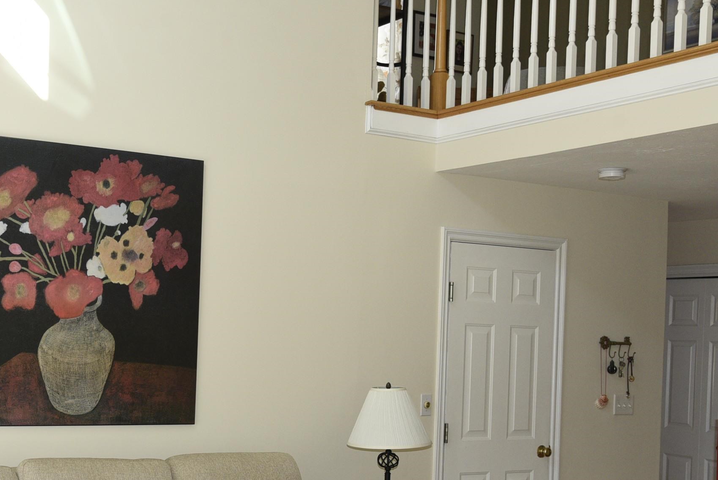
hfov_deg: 35.5
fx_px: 1097
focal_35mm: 55
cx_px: 183
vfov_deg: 24.5
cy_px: 336
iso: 1000
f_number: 5.6
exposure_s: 1/125
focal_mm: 31
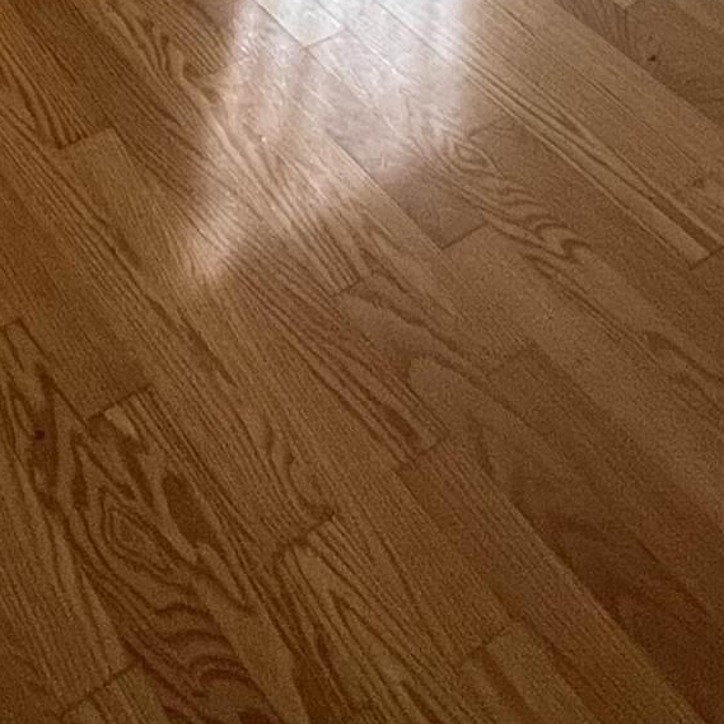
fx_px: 1467
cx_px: 462
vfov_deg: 18.8
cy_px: -688
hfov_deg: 27.6
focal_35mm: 62
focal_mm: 1.57
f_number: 1.8
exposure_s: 1/120
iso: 160
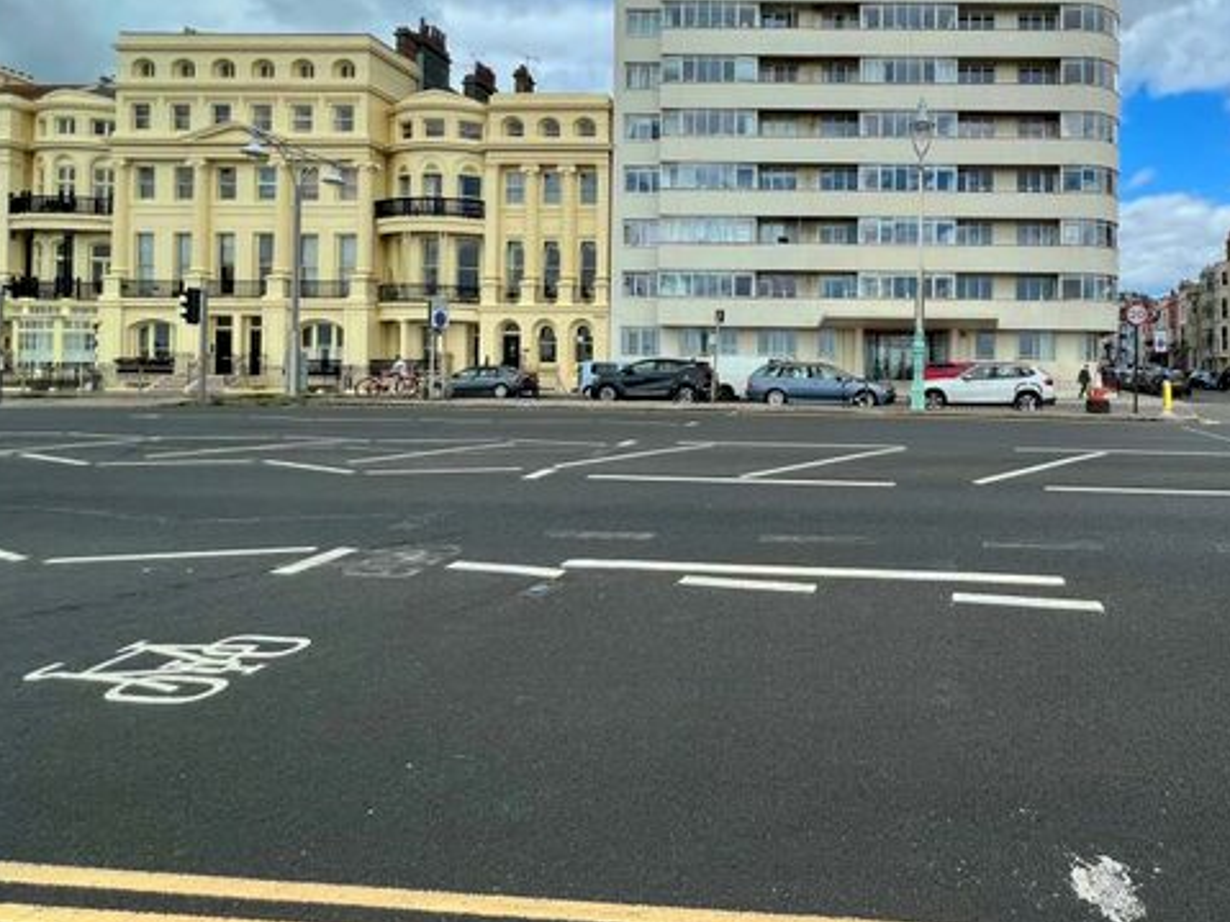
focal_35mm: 19
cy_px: 366
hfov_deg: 80.3
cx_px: 871
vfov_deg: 67.9
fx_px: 675
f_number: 1.8
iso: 32
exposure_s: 1/1376
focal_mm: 1.57
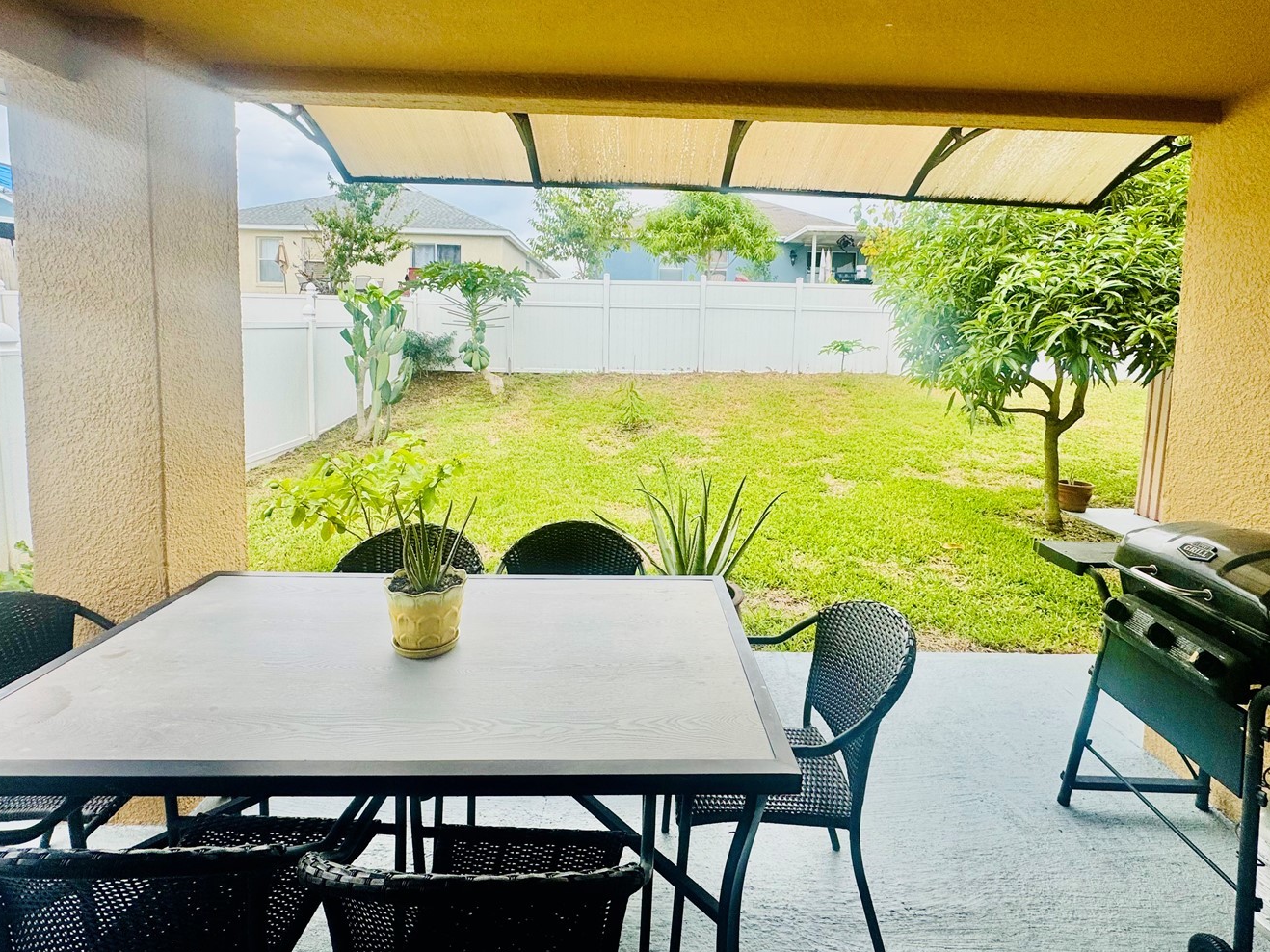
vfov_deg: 74.1
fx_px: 624
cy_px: 392
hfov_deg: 91.0
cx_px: 649
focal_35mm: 17
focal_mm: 2.22
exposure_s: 1/669
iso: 40
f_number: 2.2
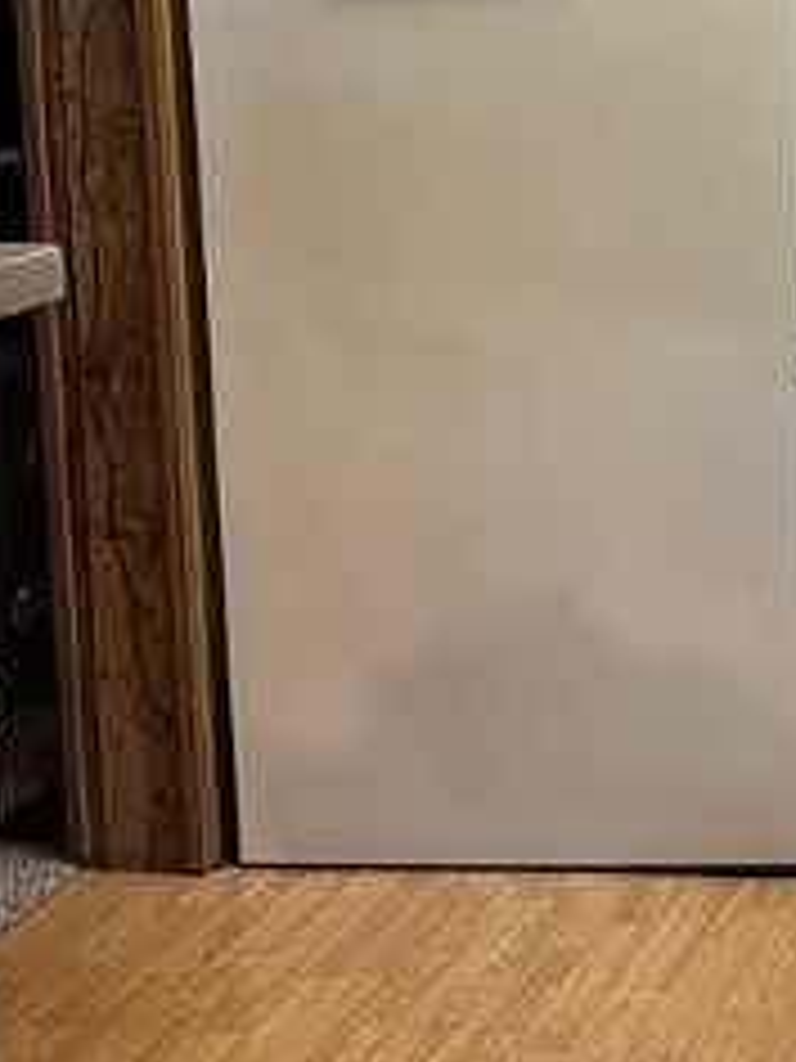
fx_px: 2391
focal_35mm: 78
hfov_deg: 17.0
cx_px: 1205
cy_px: 176
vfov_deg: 24.5
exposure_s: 1/60
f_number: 1.78
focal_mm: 6.86
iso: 160
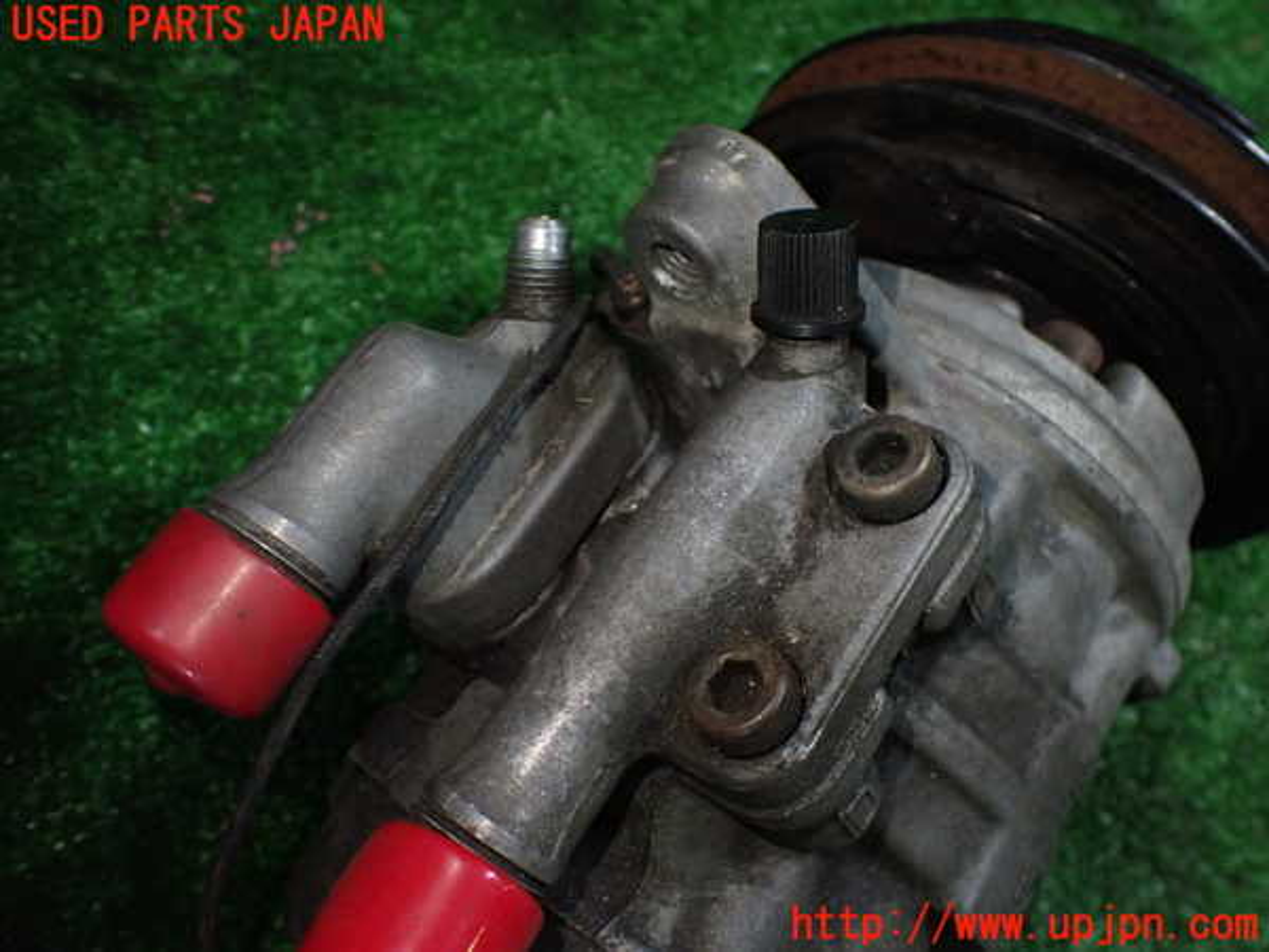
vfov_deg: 46.8
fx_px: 1100
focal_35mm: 30
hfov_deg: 60.0
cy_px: 476
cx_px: 634
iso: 500
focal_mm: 5.4
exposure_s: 1/125
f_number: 2.3
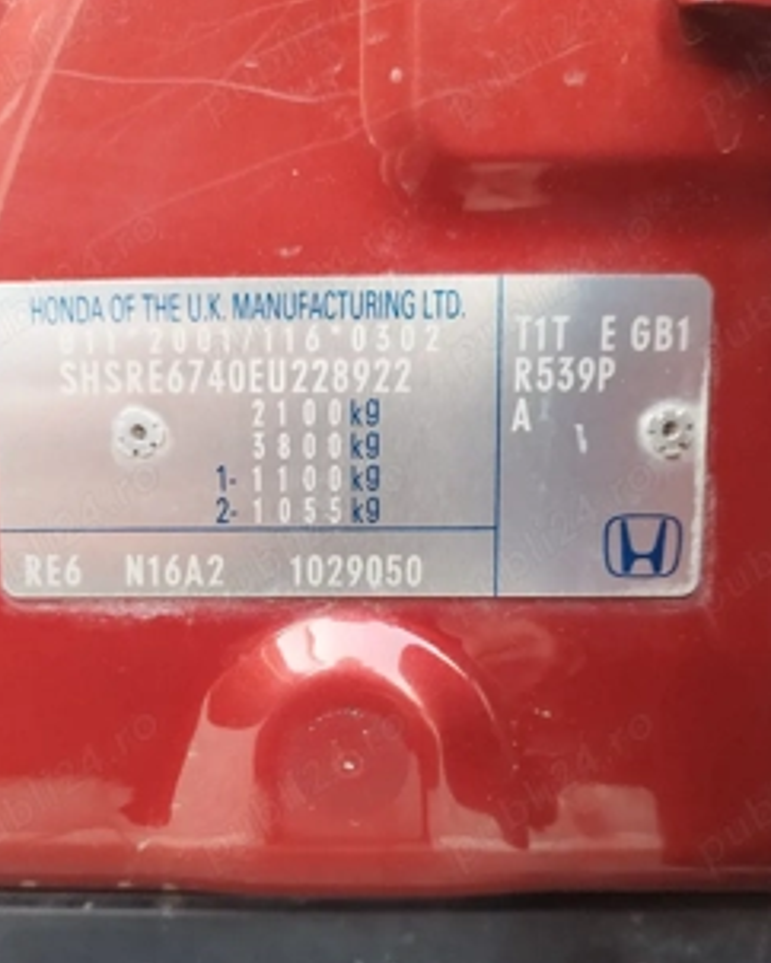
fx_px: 883
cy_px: 577
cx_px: 366
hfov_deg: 47.1
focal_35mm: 31
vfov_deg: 56.7
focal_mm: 5.89
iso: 150
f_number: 1.89
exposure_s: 1/50
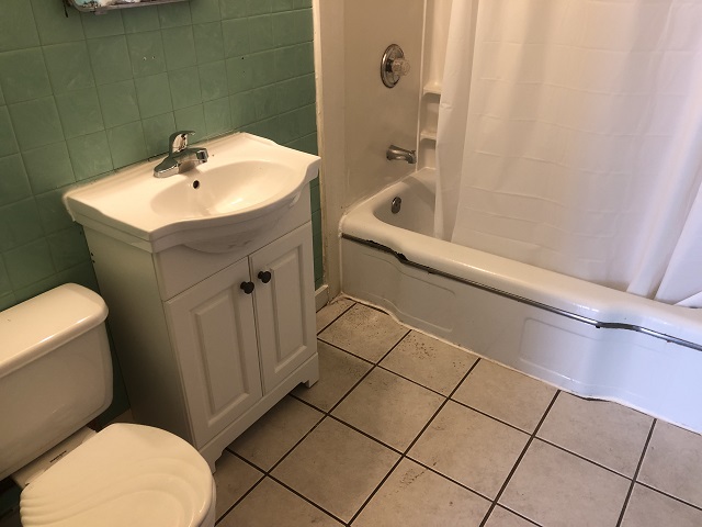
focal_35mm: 28
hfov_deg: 63.4
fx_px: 568
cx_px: 351
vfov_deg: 49.7
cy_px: 264
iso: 40
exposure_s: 1/15
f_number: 1.8
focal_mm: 3.99
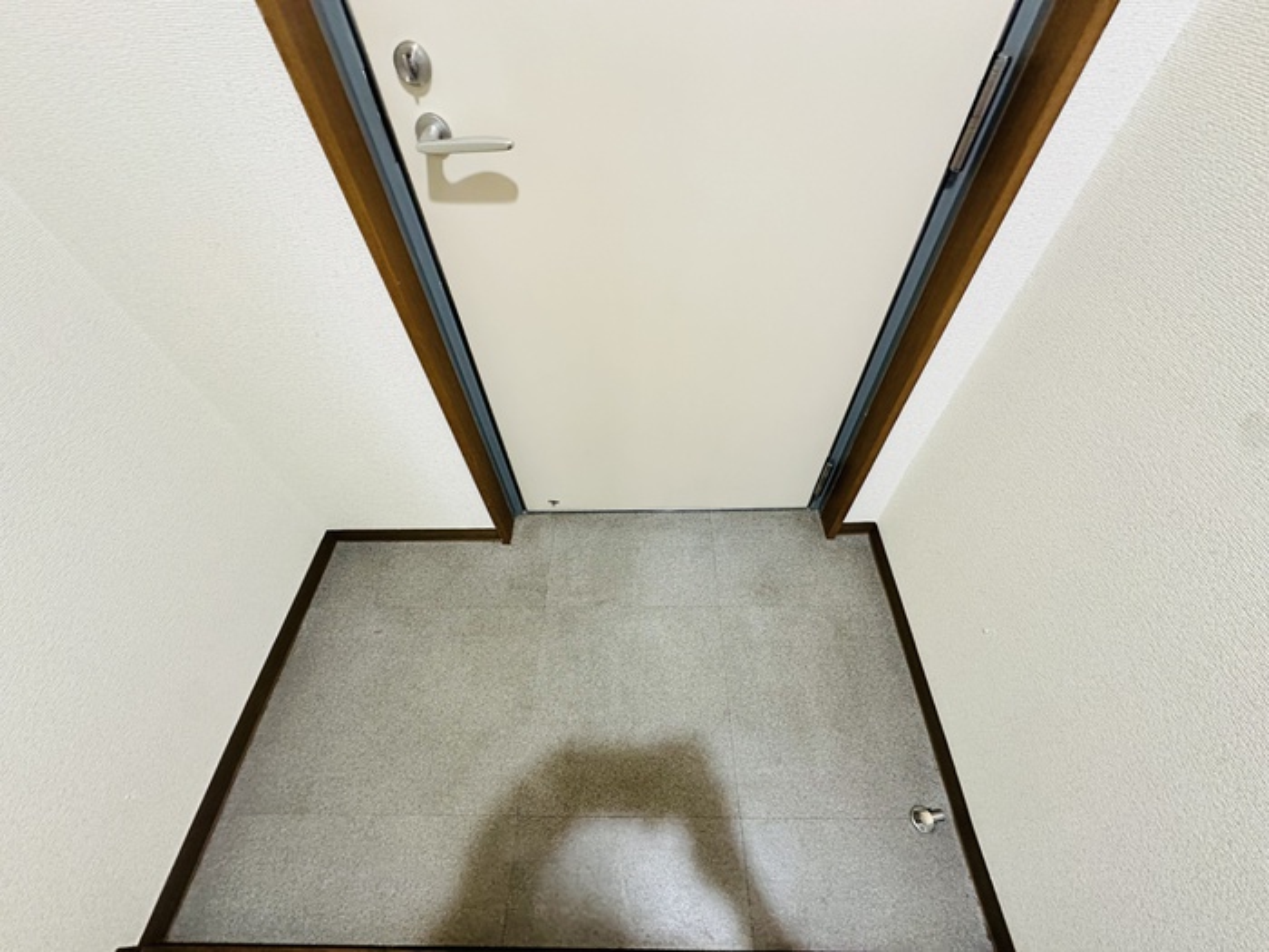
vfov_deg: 85.7
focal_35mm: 14
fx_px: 513
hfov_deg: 102.1
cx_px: 634
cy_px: 476
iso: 1000
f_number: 2.2
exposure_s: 1/60
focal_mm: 2.22
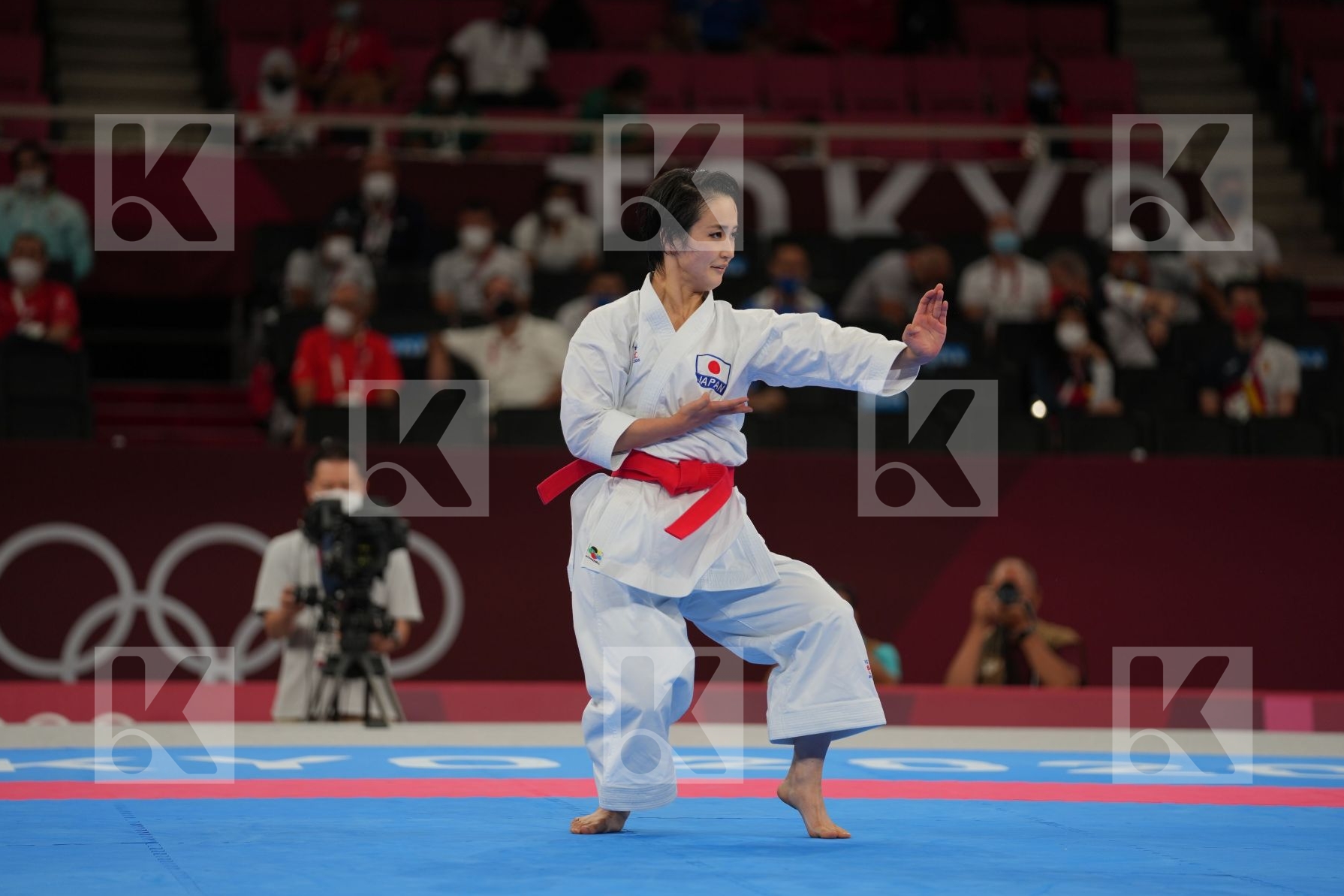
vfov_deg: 7.7
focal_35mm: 179
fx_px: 6682
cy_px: 448
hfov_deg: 11.5
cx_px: 674
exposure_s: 1/500
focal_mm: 178
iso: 250
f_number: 2.8
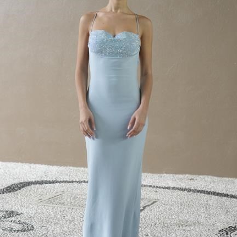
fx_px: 705
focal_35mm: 91
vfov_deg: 19.1
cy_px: 105
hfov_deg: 19.1
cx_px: 118
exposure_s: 1/250
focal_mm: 71
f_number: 5
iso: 2500
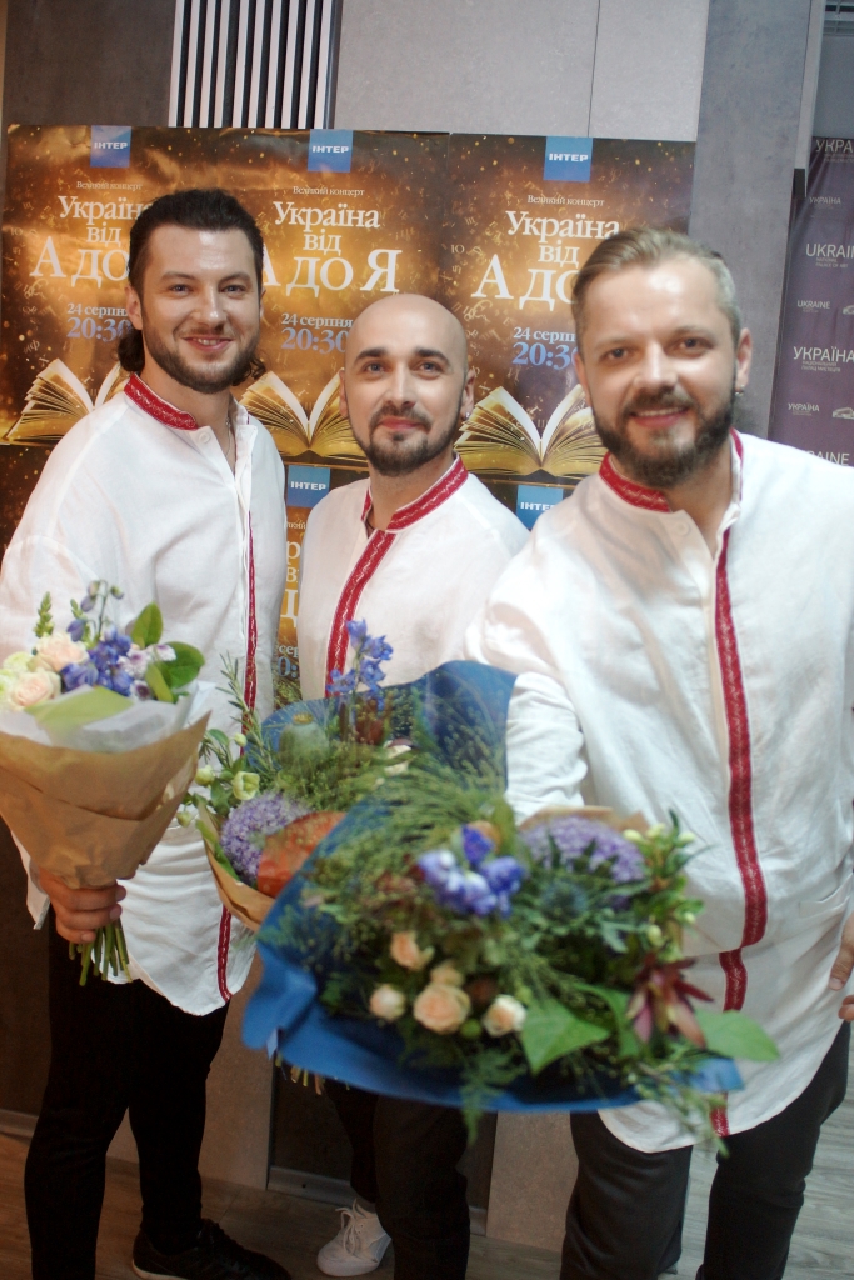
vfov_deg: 53.1
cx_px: 427
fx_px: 1280
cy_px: 640
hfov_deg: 36.9
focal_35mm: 36
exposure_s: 1/60
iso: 1000
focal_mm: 24
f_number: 3.2
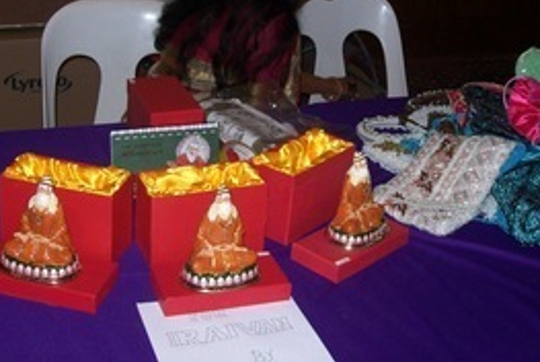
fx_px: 961
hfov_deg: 31.3
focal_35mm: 64
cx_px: 308
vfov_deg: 21.1
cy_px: 86
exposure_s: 1/73.6
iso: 80
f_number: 3
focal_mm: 7.6
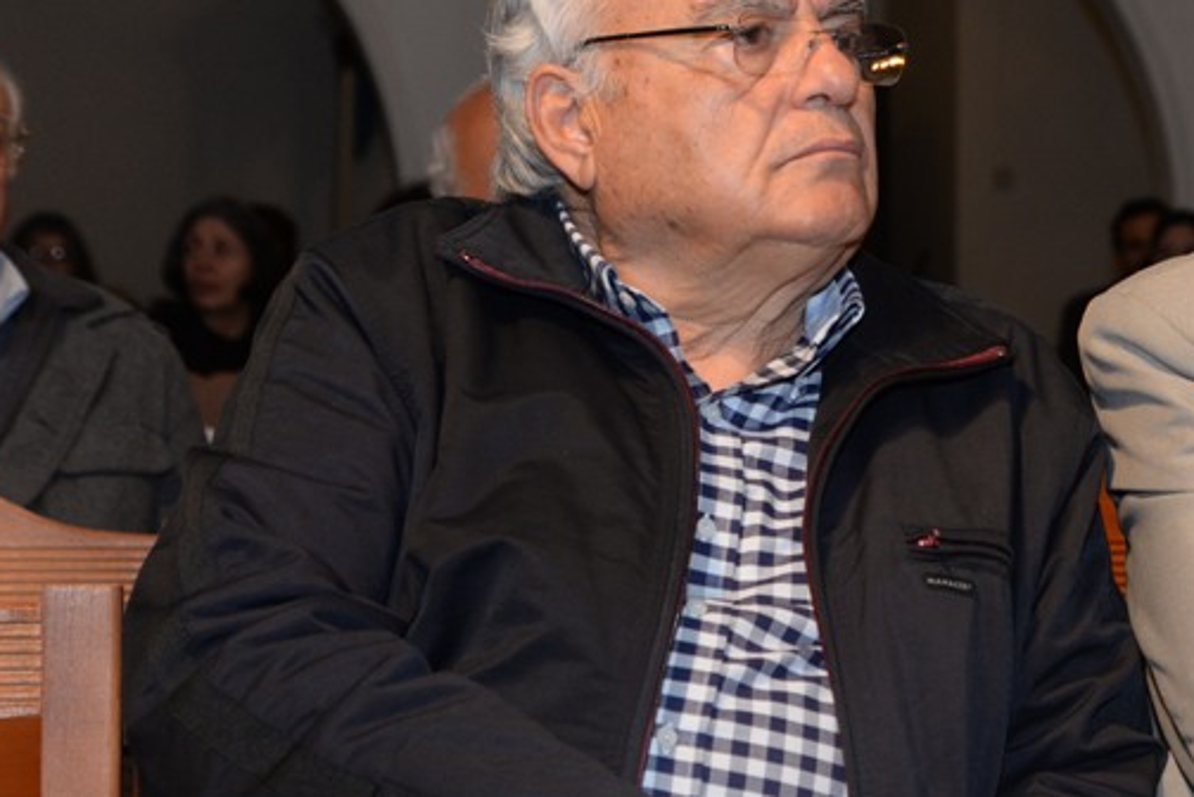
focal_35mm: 124
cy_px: 452
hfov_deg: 16.3
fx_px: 4115
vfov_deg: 11.1
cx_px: 1073
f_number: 6.3
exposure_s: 1/100
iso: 1250
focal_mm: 65
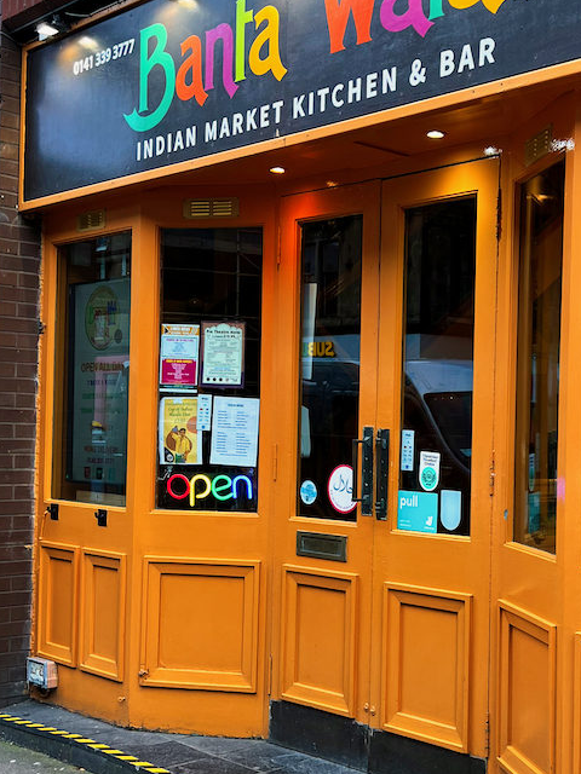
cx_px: 402
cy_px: 420
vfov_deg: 36.8
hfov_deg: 27.8
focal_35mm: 52
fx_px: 1164
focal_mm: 5.7
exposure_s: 1/100
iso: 50
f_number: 1.5
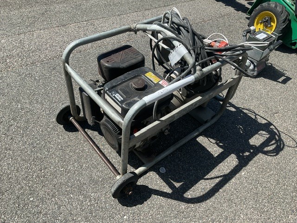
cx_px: 148
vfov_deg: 48.2
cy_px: 112
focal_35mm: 29
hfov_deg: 61.7
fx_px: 249
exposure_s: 1/1451
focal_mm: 3
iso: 16
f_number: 1.8
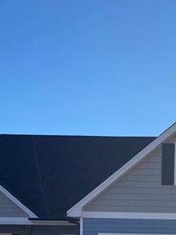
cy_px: 237
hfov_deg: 21.1
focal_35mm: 69
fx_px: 467
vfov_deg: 26.6
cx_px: 135
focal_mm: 4.25
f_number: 1.8
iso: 32
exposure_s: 1/3300
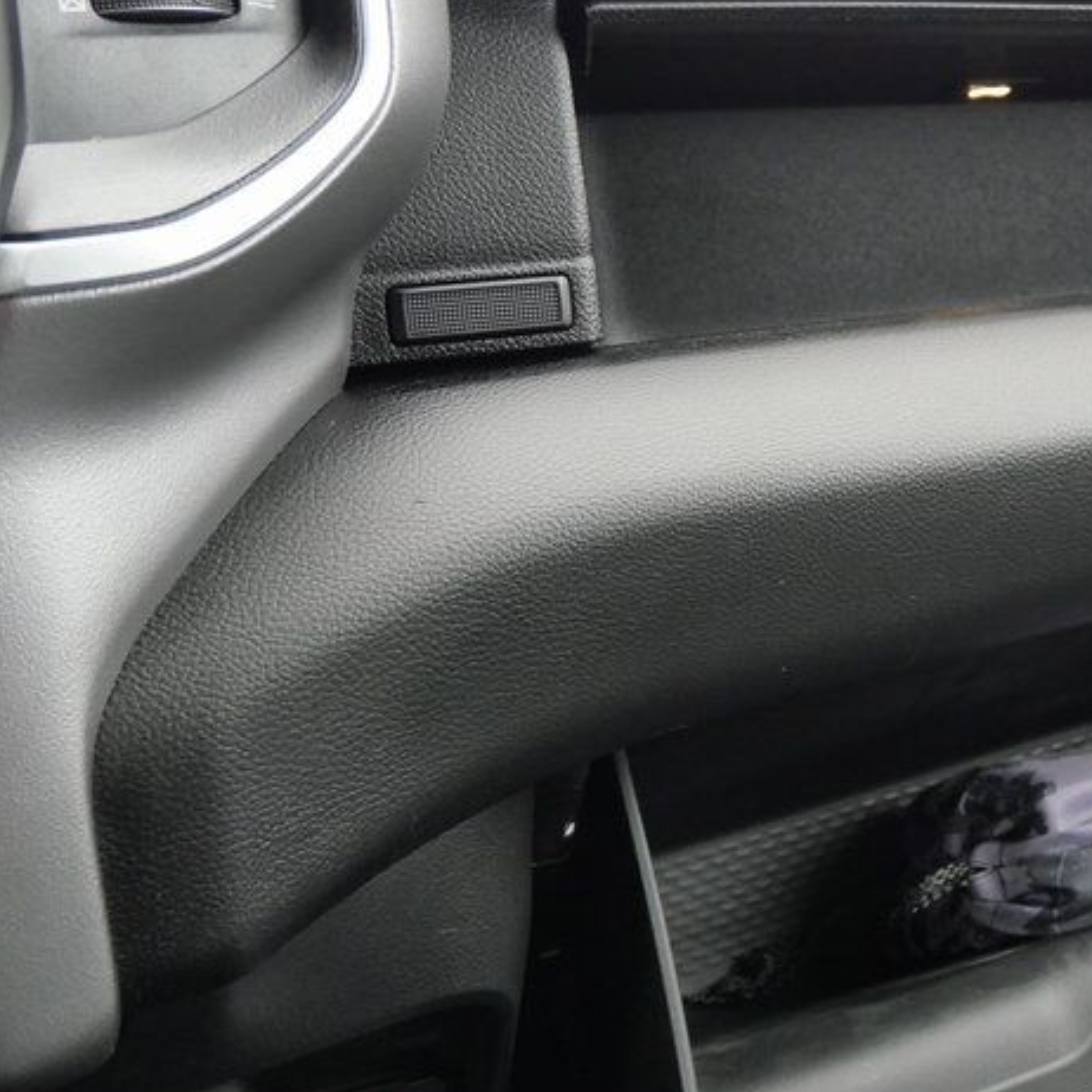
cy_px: 515
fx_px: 1677
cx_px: 1009
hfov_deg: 33.9
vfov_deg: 36.0
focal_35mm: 47
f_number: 3.5
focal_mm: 12
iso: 1000
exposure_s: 1/60
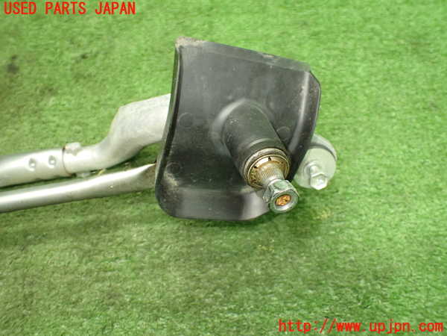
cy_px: 168
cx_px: 224
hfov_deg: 60.0
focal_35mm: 30
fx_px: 387
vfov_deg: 46.8
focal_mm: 5.4
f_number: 2.3
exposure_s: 1/80
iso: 800
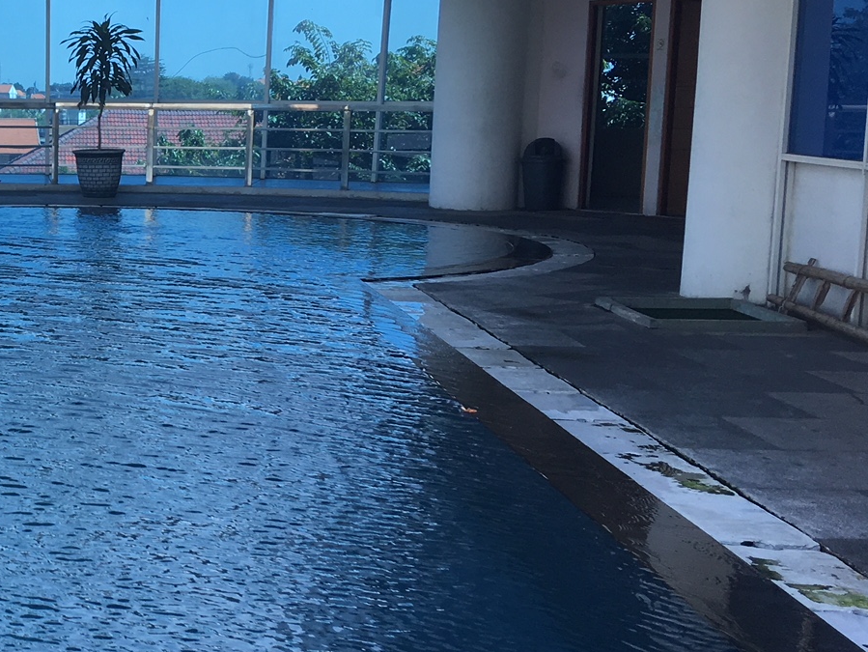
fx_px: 1631
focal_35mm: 65
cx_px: -89
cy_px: 336
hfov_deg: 27.3
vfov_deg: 22.6
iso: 25
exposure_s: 1/330
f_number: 2.2
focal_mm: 4.15
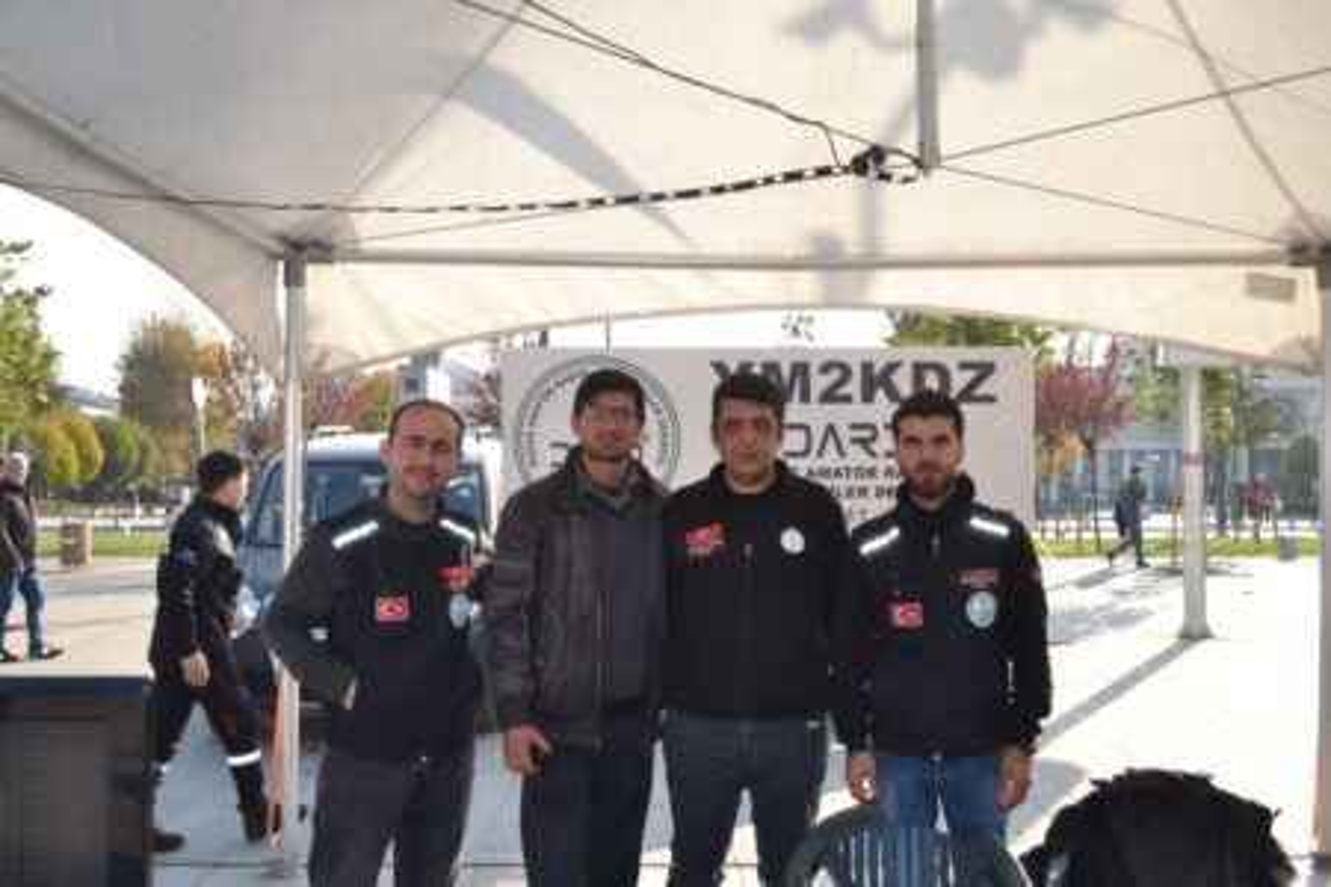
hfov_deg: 53.1
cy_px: 444
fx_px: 1331
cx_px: 666
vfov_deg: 36.9
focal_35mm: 36
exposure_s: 1/200
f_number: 4.5
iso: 100
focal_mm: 24
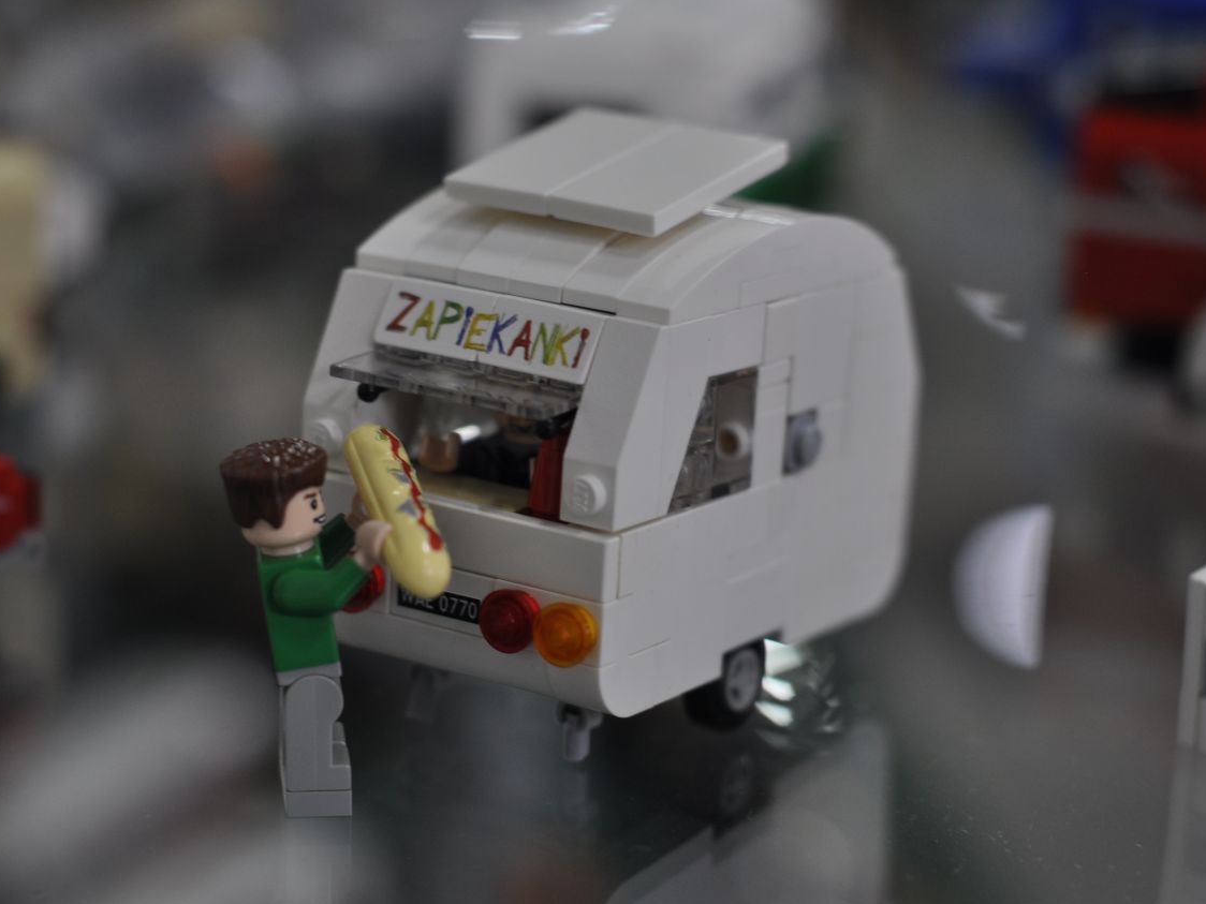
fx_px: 2857
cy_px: 454
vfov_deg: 18.0
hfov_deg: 23.8
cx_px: 542
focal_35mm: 82
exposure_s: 1/30
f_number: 2.8
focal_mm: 50
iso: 400
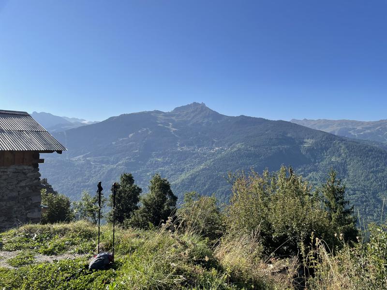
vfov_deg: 53.1
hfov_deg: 67.3
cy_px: 145
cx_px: 194
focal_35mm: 26
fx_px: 291
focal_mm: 4.2
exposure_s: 1/3731
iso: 32
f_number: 1.6
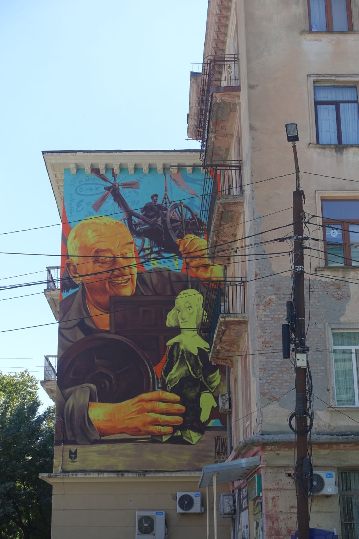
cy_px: 270
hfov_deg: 23.8
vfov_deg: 35.1
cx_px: 180
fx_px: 853
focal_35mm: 57
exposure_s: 1/500
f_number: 4
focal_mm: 20.81
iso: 125
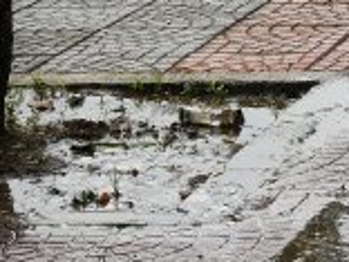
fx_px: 2369
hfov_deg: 8.1
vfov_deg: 6.3
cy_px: 193
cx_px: 649
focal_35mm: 235
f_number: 4
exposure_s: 1/800
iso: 200
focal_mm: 30
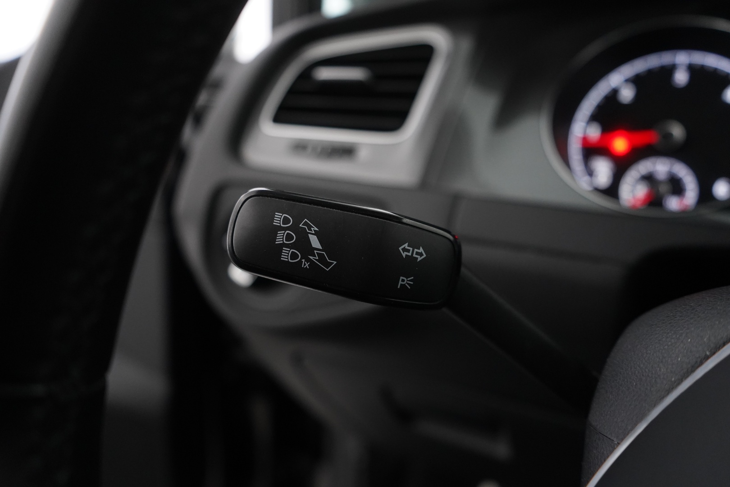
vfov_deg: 46.4
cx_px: 365
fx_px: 568
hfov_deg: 65.5
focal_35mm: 28
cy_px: 244
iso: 4000
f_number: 3.5
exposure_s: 1/60
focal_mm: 28
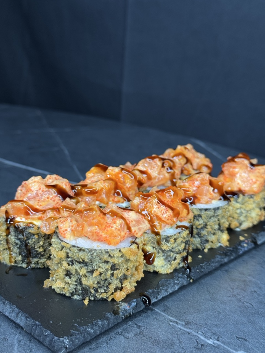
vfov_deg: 39.7
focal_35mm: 48
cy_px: 176
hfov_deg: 30.3
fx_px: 490
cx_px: 132
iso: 64
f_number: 1.78
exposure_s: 1/160
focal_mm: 6.76
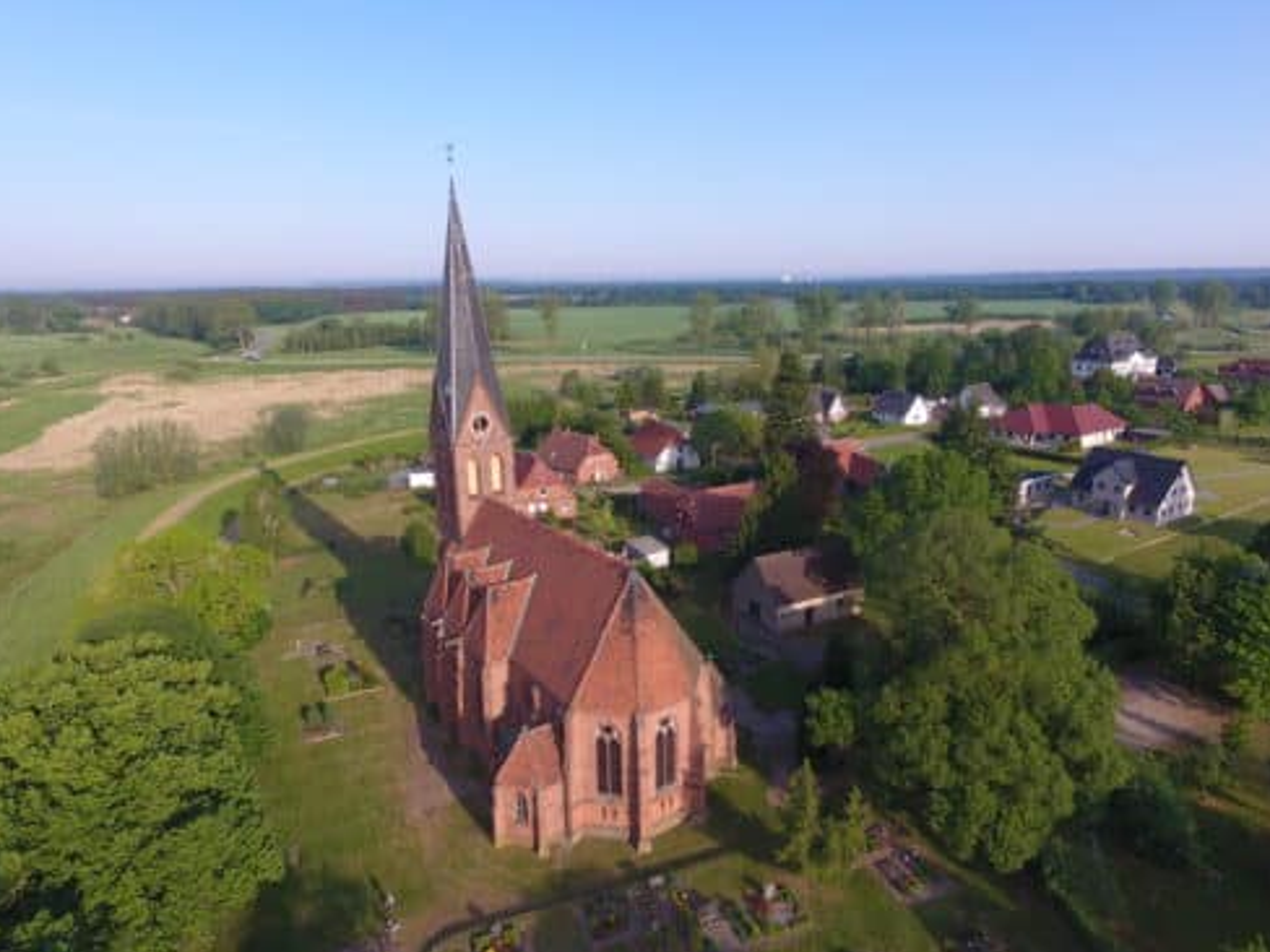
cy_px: 494
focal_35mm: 21
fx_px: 770
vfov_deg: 63.4
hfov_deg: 79.0
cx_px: 656
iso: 100
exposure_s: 1/433
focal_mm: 3.61
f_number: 2.8
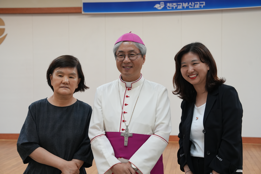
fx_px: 435
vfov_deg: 22.6
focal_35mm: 60
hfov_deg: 33.4
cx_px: 130
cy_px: 87
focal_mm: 60
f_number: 5
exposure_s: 1/200
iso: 2000
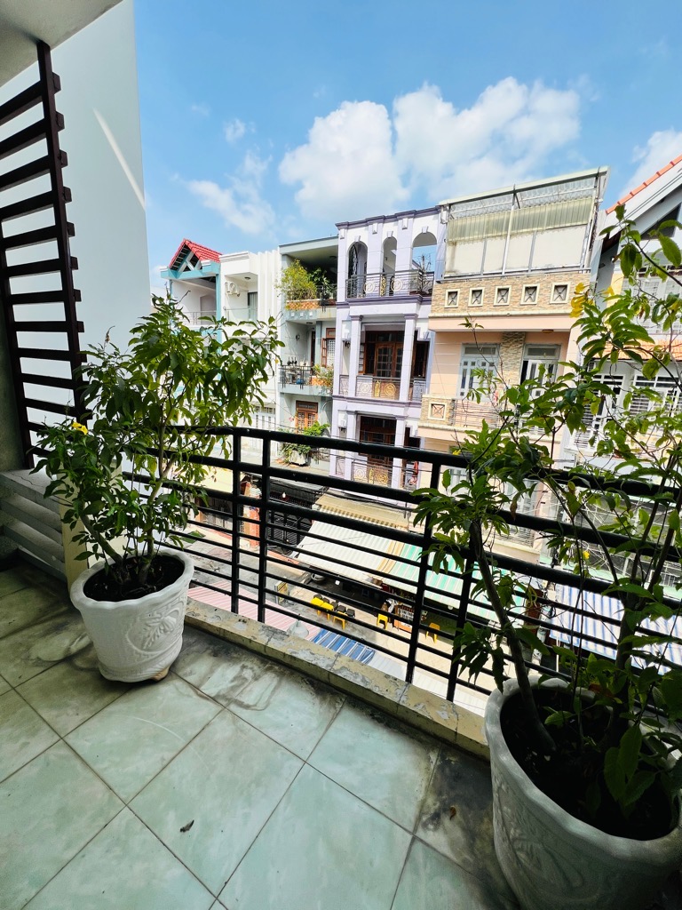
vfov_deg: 106.2
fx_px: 341
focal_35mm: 13
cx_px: 341
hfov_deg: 89.9
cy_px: 455
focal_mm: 1.57
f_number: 1.8
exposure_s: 1/1488
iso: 32
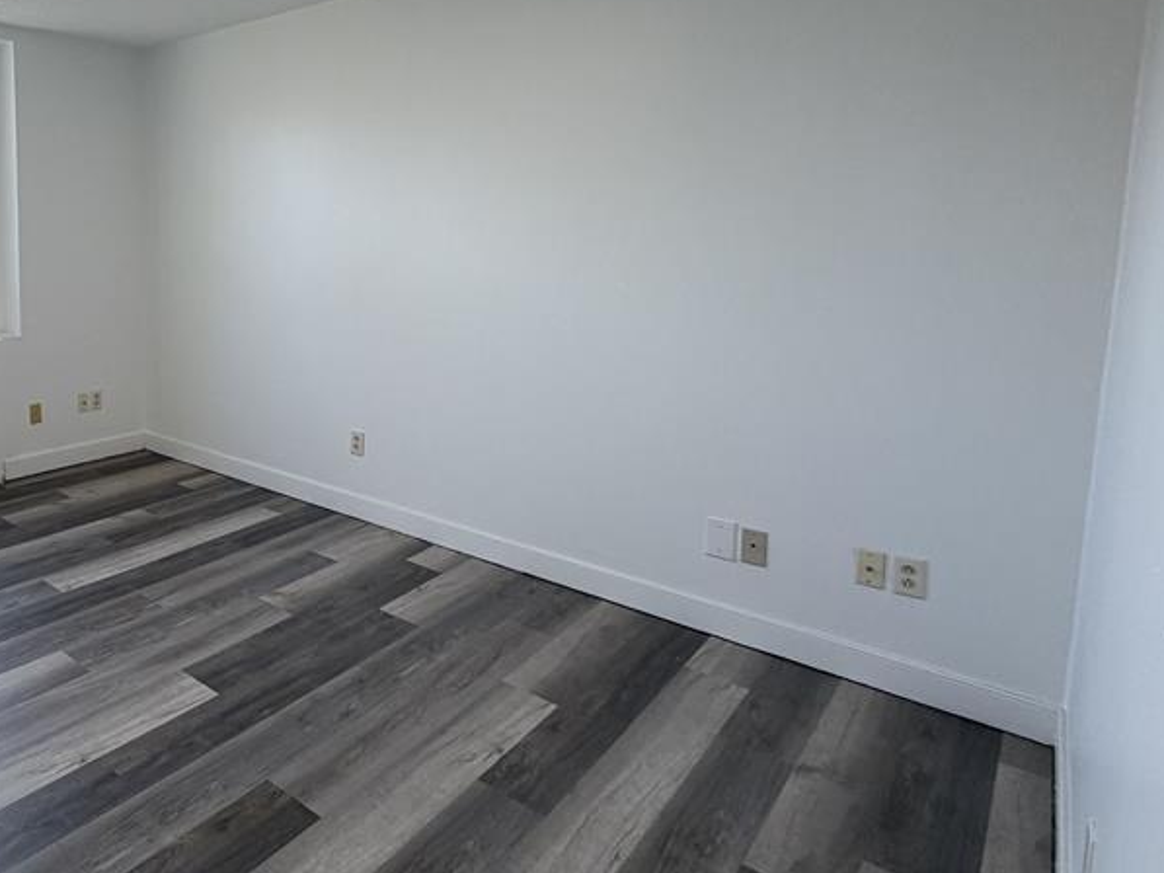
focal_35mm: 24
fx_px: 807
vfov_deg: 56.0
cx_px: 240
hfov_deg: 65.4
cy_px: 314
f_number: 2.2
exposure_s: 1/120
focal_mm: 2.22
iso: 100
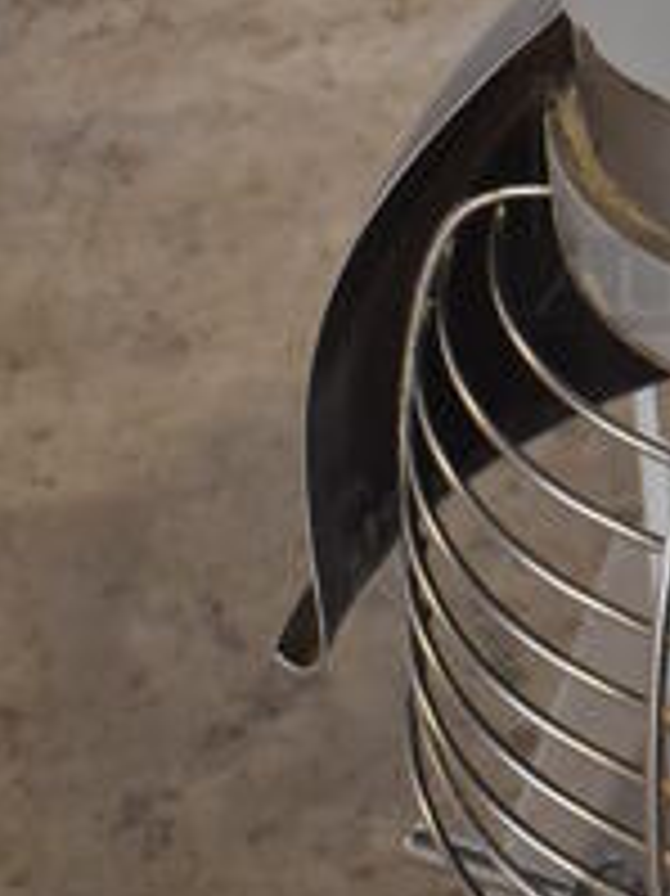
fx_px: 3074
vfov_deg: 16.4
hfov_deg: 11.9
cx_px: 1007
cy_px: 97
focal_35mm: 119
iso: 800
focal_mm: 18
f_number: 3.5
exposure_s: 1/200
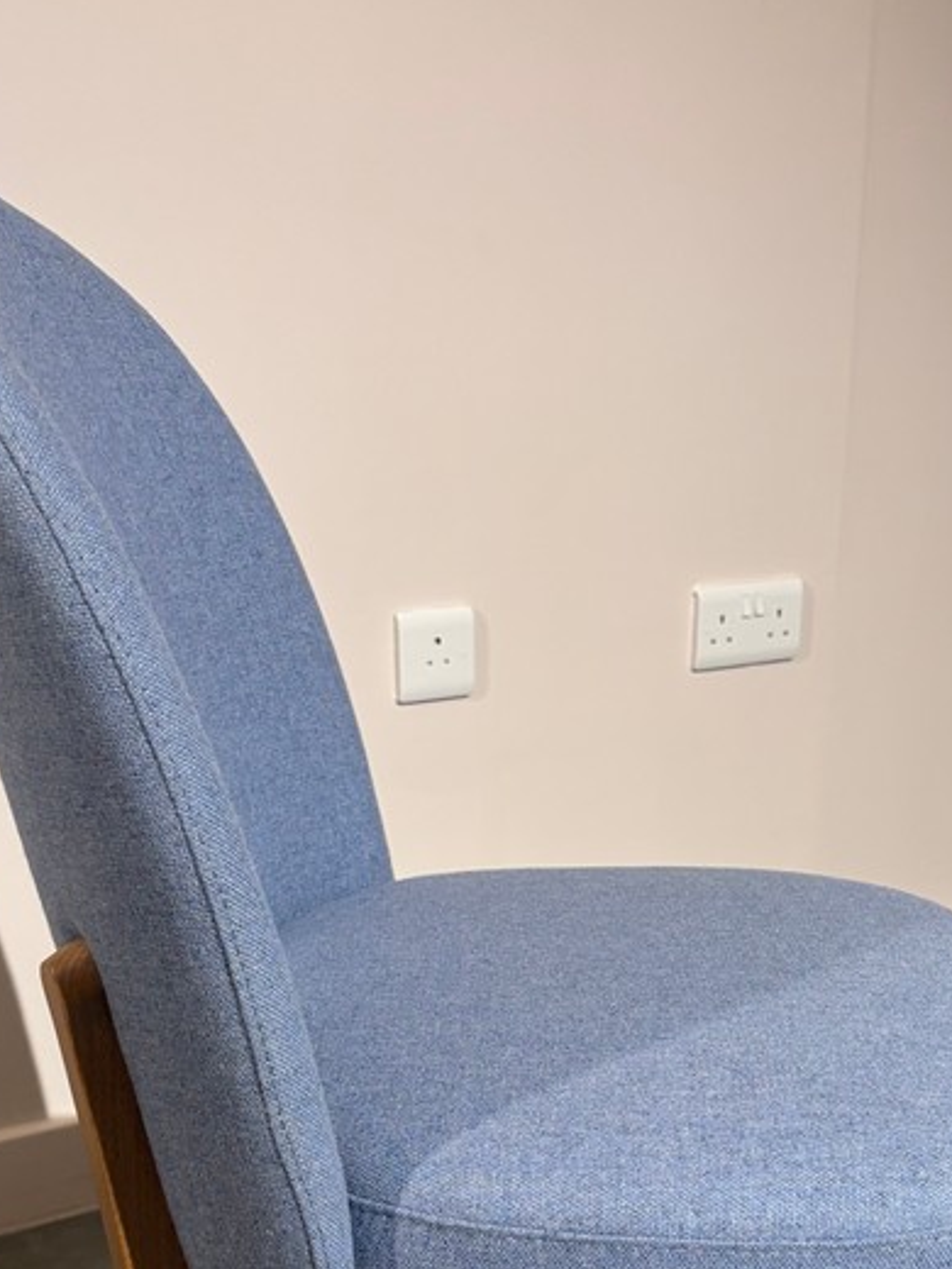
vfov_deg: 36.6
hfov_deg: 29.1
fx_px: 1833
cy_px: 1049
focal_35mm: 50
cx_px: 527
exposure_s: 1/100
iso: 125
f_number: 1.6
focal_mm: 5.96
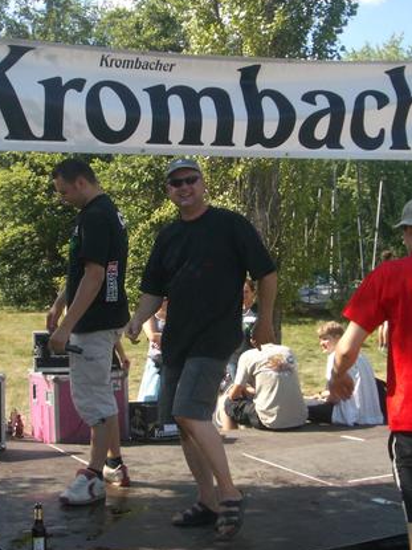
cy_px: 257
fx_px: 857
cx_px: 192
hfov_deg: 27.0
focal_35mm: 54
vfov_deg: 35.5
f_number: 4.3
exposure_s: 1/200
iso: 50
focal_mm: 5.8
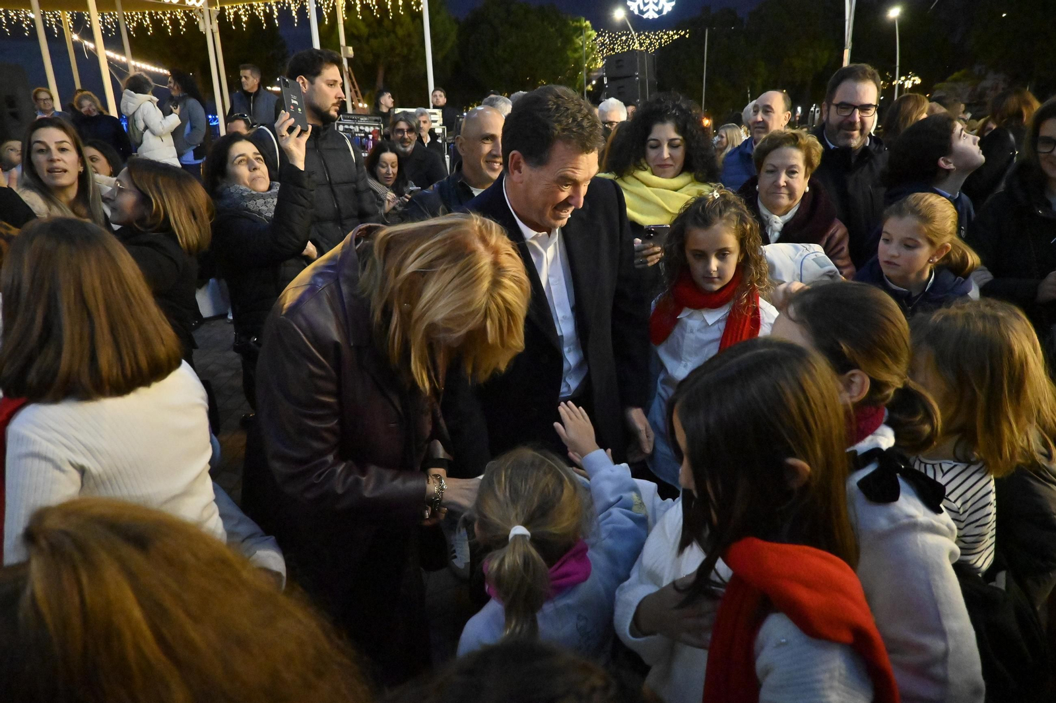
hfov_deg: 73.8
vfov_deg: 53.1
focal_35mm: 24
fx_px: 704
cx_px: 528
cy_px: 352
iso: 8000
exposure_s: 1/200
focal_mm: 16
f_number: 4
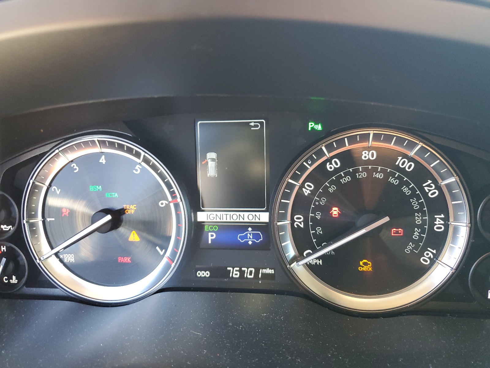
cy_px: 184
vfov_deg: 53.1
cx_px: 245
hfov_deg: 67.3
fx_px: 368
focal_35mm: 26
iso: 185
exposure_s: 1/60.2
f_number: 1.5
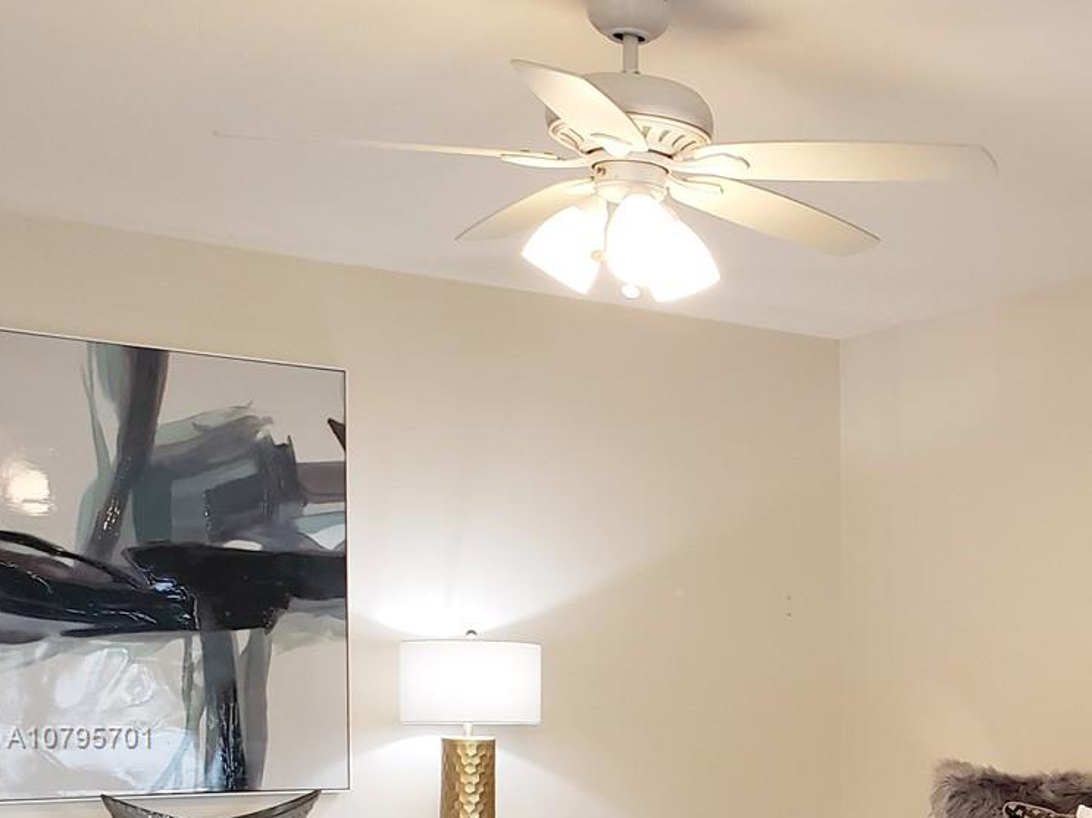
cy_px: 739
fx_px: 1766
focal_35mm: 56
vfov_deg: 25.3
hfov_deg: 31.7
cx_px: 1096
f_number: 2.4
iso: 200
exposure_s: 1/60
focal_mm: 4.3
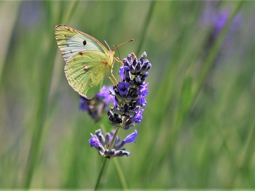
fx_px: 840
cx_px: 114
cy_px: 96
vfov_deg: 13.0
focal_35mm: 114
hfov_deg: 17.3
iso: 100
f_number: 3
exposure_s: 1/800
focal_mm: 105
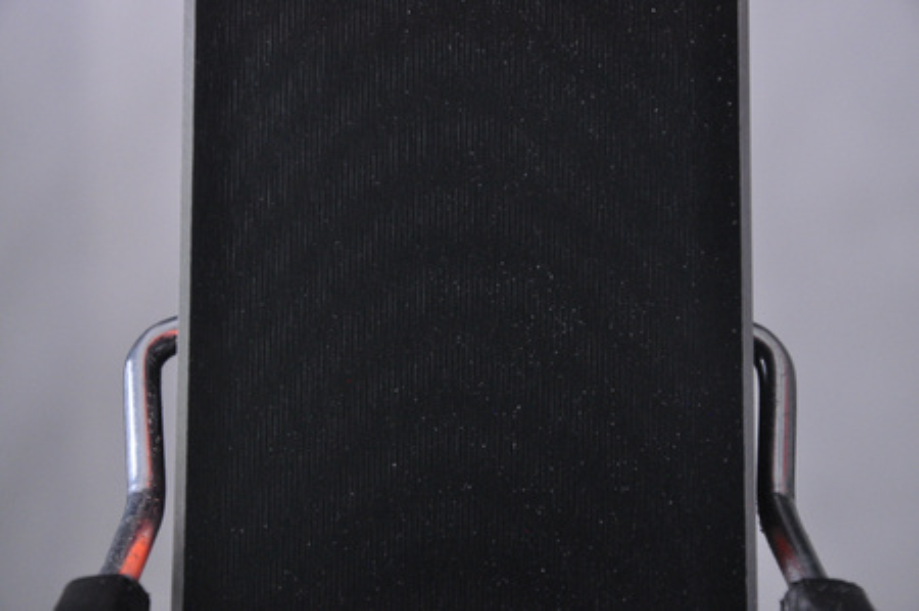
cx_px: 460
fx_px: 4016
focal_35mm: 158
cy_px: 306
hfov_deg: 13.1
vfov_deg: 8.7
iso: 3200
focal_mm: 105
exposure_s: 1/125
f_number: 9.5
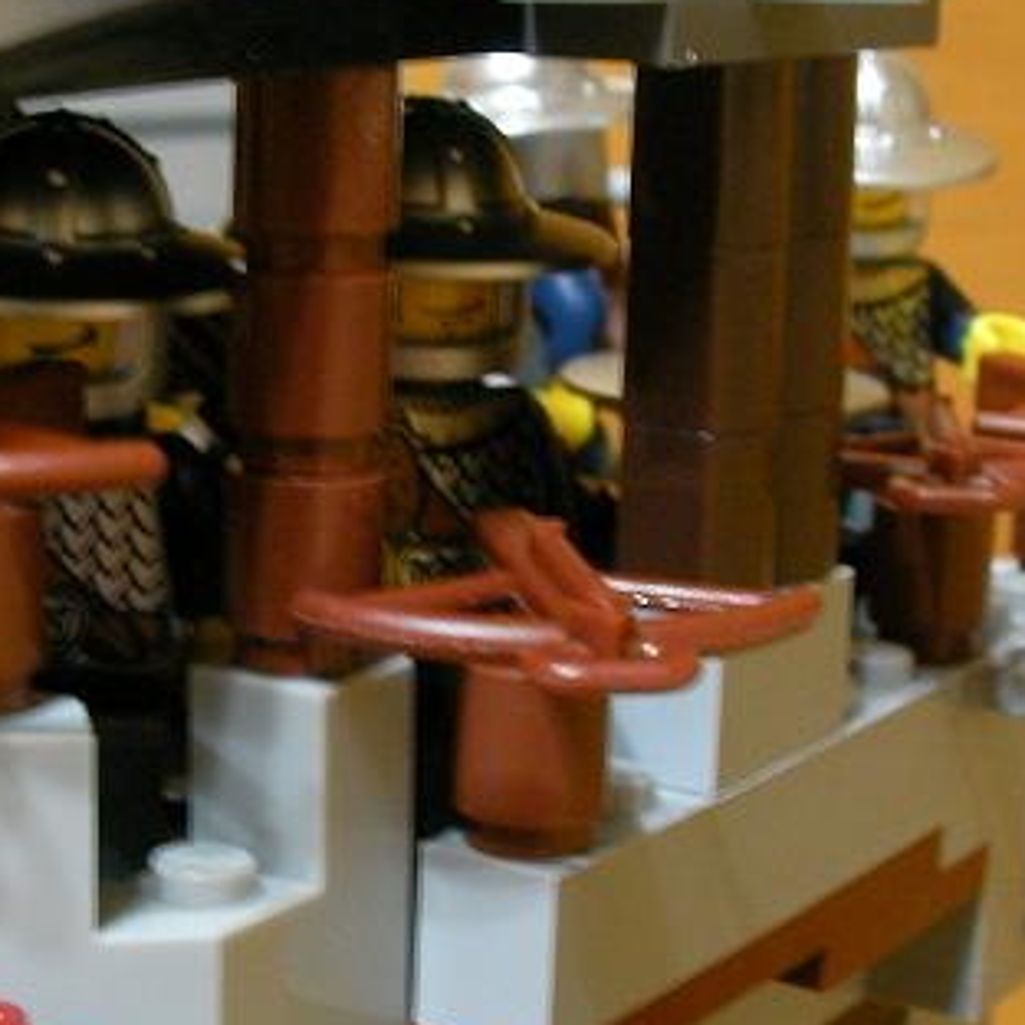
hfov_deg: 19.9
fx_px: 2881
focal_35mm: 86
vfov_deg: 20.2
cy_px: 572
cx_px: 194
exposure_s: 1/2.6
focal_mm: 6.3
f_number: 3.5
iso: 200
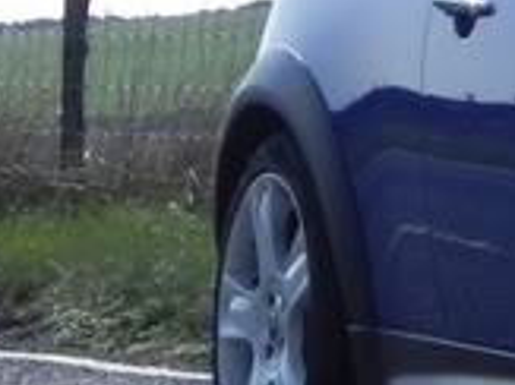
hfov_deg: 2.8
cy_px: 174
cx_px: 1090
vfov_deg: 2.1
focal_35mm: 707
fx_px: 10511
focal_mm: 25.7
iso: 160
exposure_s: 1/487
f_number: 8
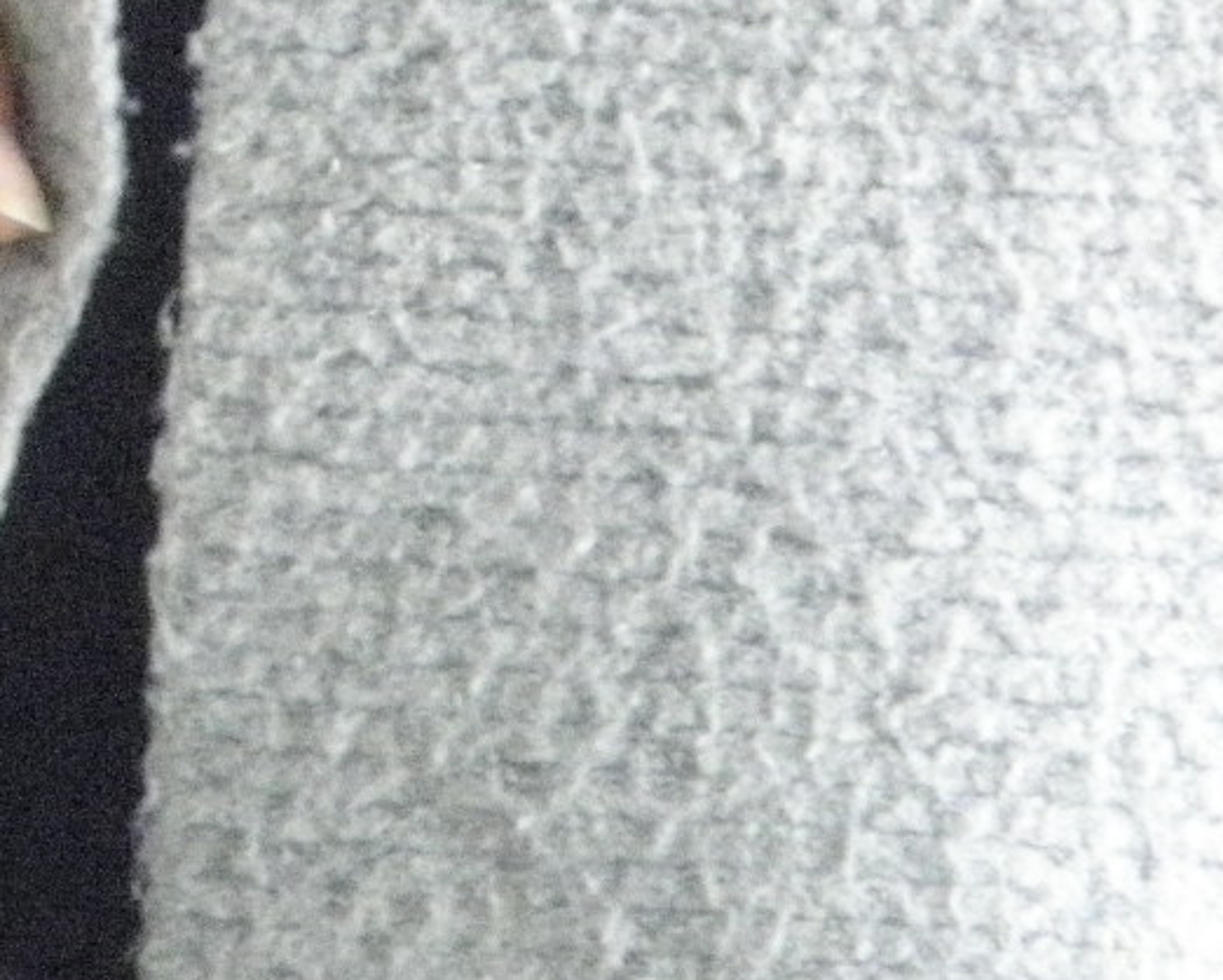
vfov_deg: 4.9
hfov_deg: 6.0
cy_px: 556
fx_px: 11478
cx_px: -452
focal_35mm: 317
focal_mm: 19
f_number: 4.7
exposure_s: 1/50
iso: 1600
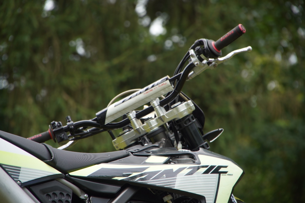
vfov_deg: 8.7
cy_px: 102
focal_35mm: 158
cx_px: 152
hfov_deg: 13.0
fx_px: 1334
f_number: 4
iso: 100
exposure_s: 1/200
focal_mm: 105
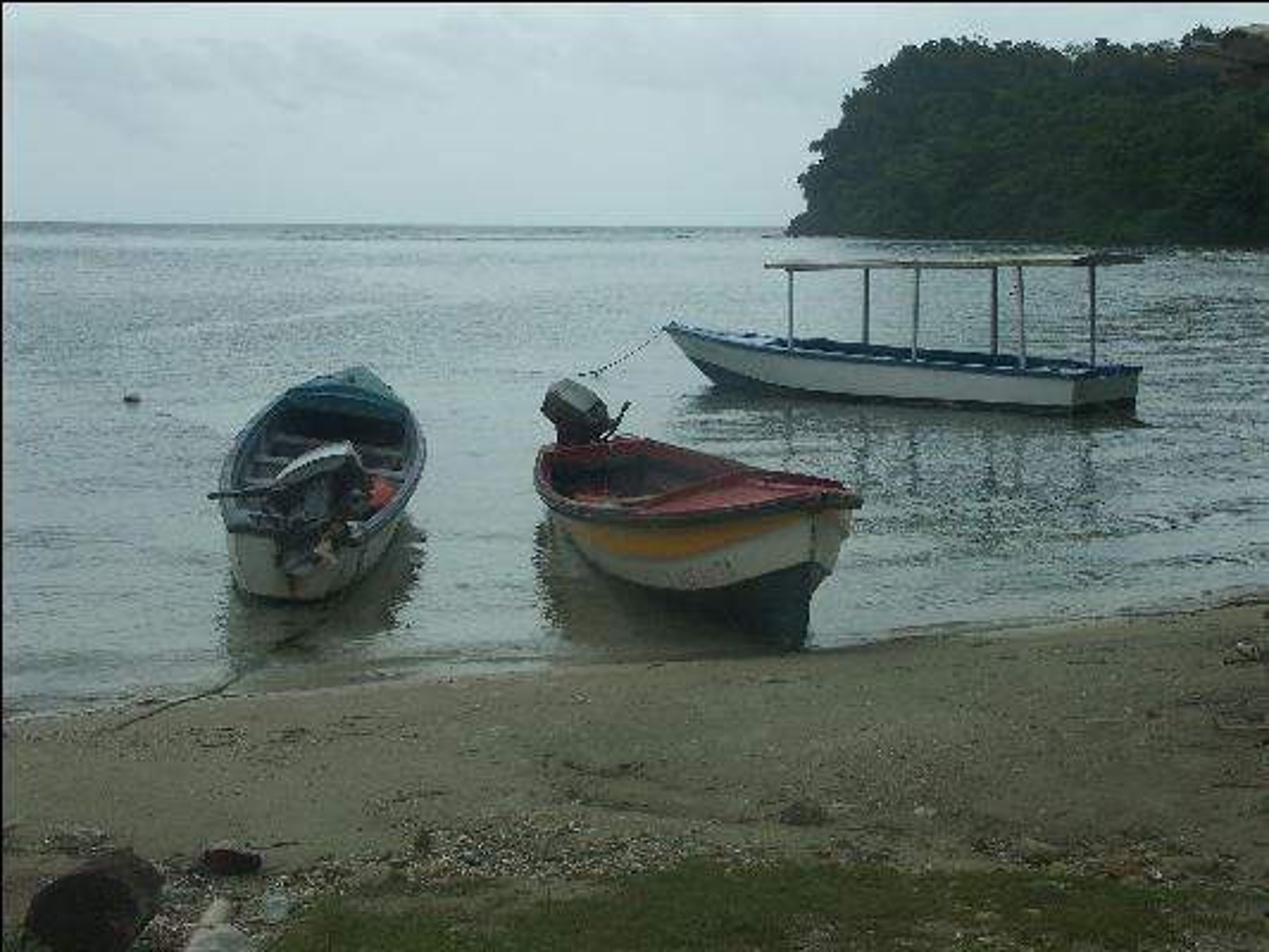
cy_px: 476
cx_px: 634
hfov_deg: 34.9
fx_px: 2017
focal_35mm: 55
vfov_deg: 26.6
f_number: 6.3
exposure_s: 1/400
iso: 100
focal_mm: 14.26
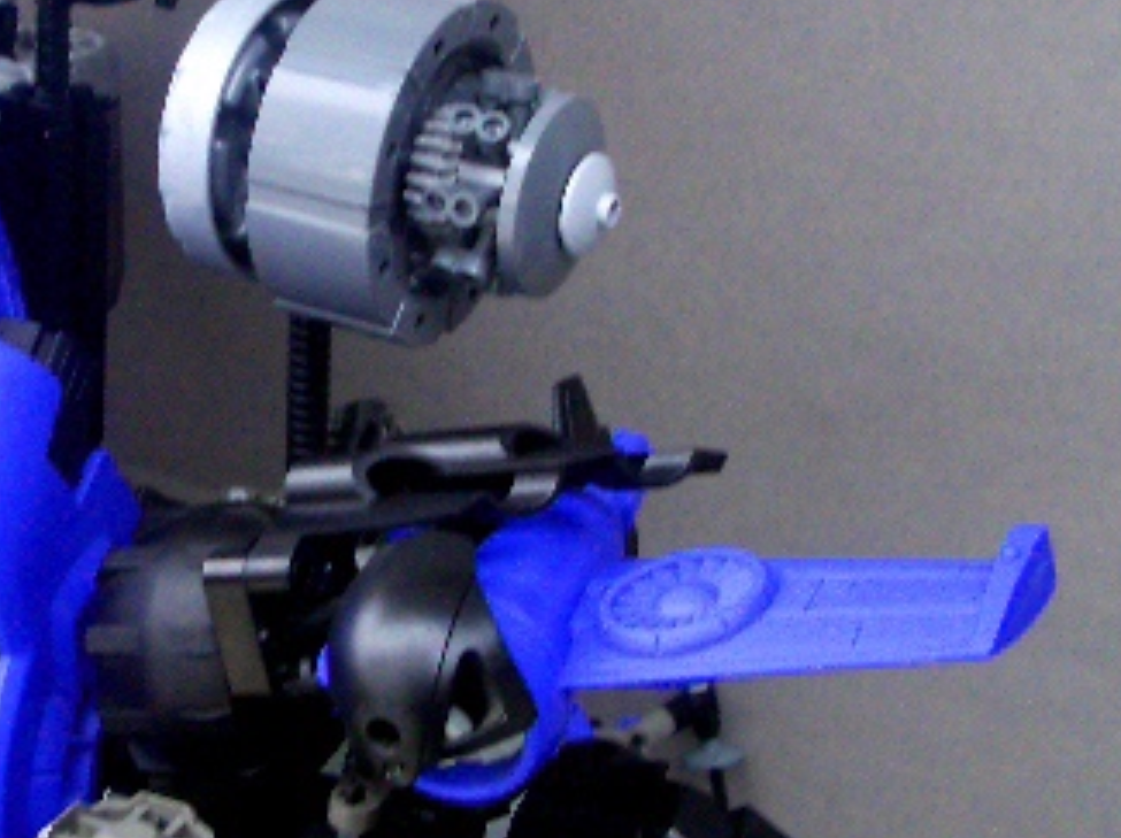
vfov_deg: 21.2
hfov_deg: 27.8
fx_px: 2232
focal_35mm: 69
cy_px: 290
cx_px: 297
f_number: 2.6
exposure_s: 1/60
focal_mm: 5.8
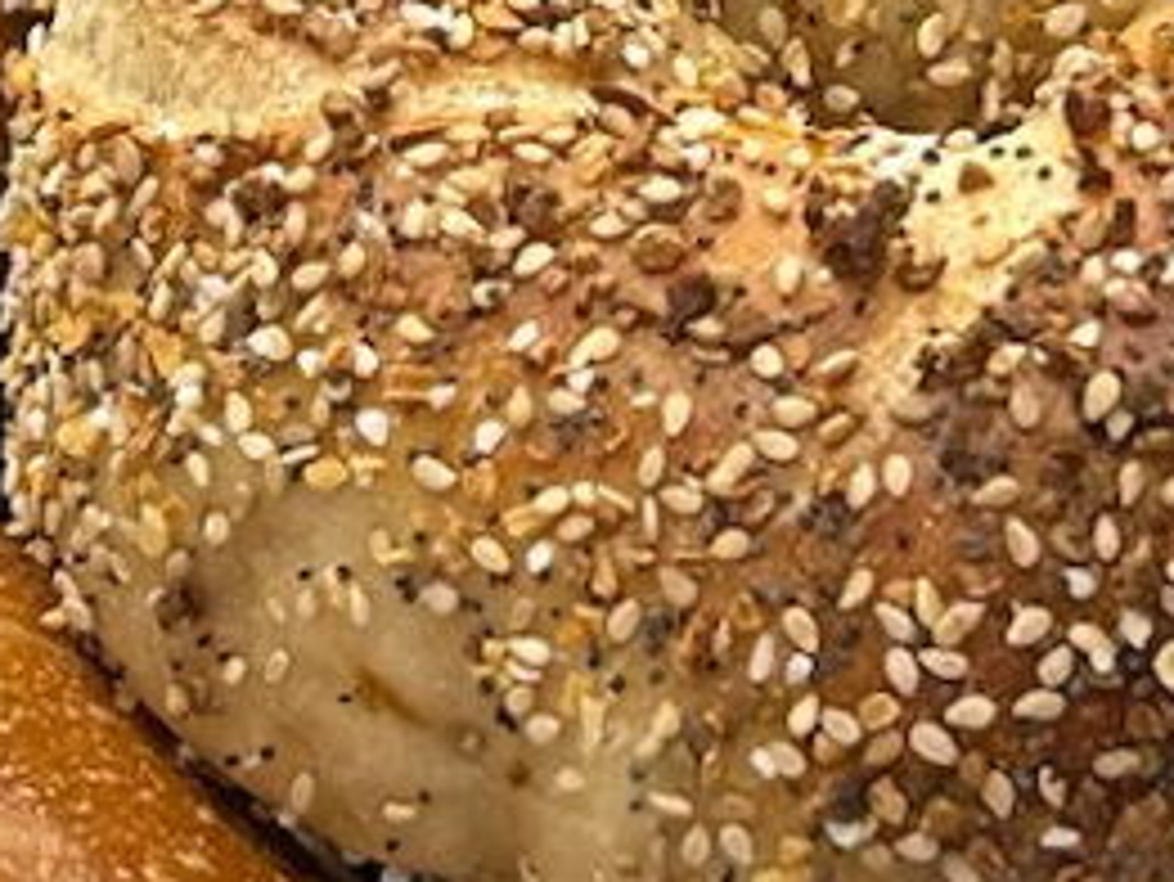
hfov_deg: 12.9
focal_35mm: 153
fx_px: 5191
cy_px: 22
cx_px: 265
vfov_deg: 9.6
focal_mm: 5.7
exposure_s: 1/60
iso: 125
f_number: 1.5
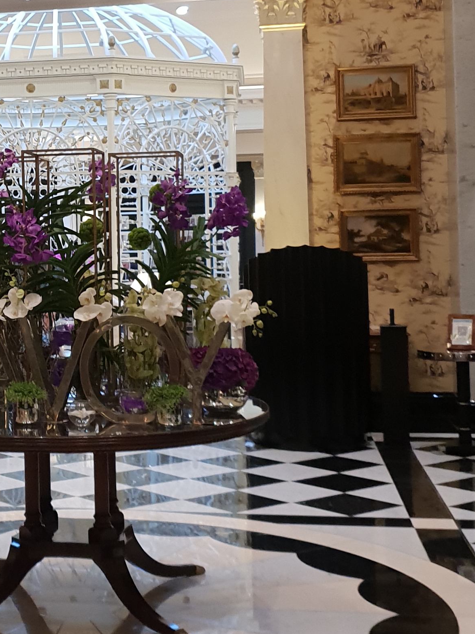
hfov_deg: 21.2
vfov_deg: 28.8
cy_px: 216
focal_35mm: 67
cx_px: 4
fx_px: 1226
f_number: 1.5
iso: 200
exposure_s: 1/50
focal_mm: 4.3
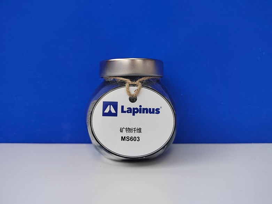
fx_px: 181
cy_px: 102
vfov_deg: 58.9
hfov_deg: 73.9
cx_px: 136
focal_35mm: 23
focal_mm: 5.52
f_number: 1.9
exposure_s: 1/120
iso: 753
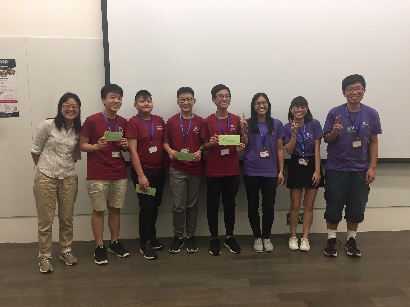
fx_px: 343
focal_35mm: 29
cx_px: 205
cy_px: 154
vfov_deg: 48.2
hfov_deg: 61.7
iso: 125
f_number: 2.2
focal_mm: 4.15
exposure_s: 1/33
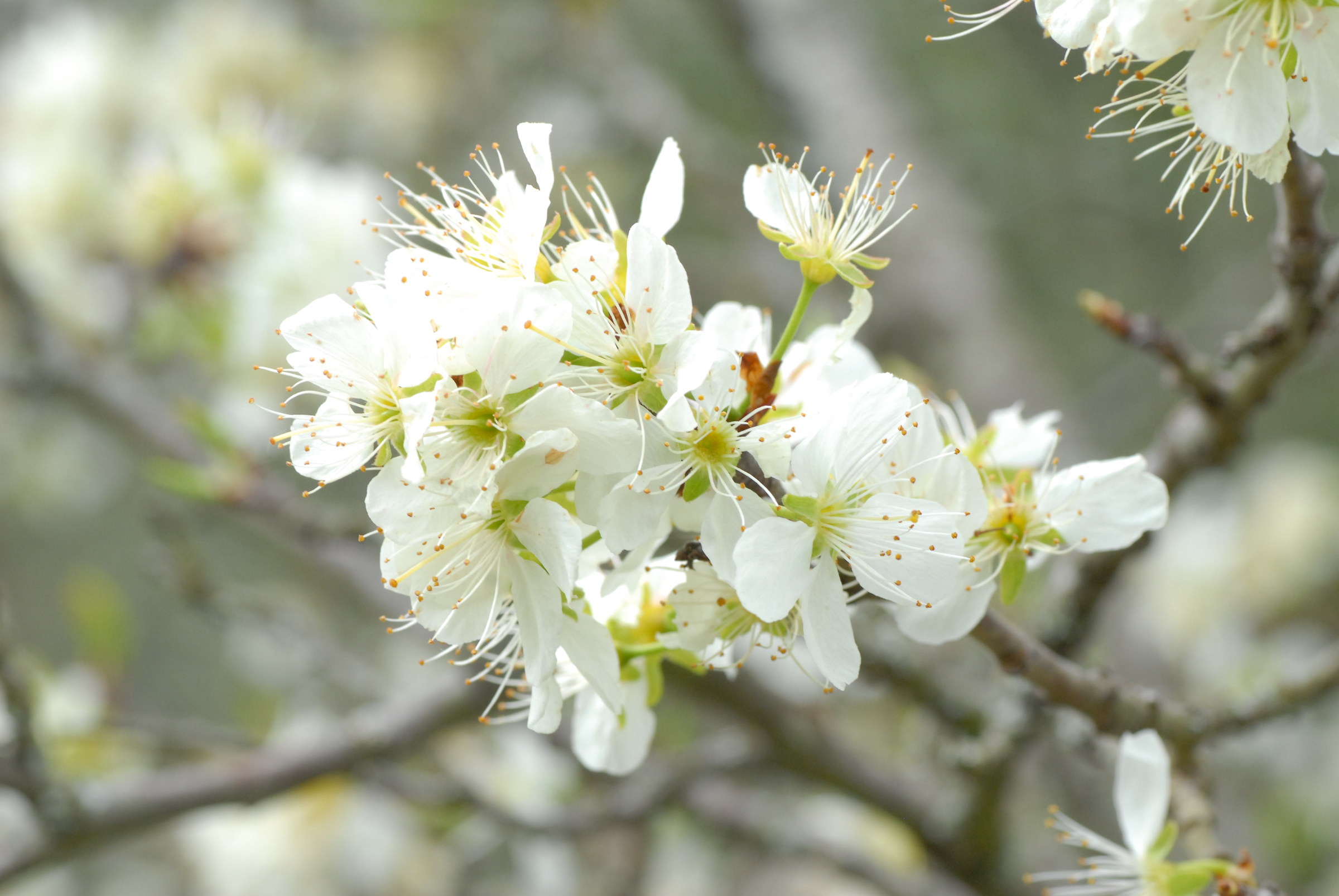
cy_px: 448
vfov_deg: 10.2
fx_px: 5027
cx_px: 670
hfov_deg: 15.2
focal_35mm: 135
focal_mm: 90
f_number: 13
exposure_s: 1/125
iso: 400
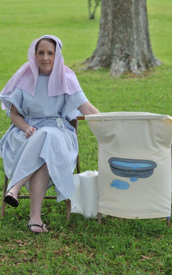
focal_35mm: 116
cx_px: 84
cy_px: 138
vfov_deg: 18.0
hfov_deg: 11.3
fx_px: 866
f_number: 2.8
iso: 200
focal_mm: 75
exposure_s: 1/1000
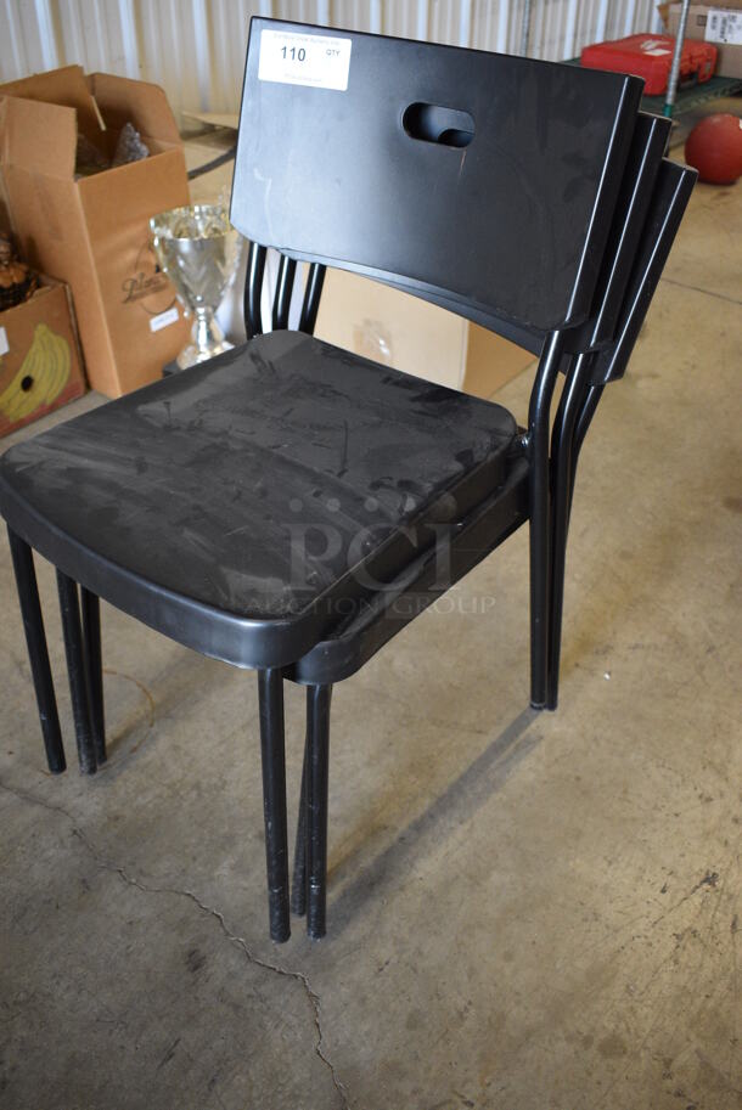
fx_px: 1019
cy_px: 555
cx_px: 371
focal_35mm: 33
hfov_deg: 40.0
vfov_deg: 57.2
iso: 2000
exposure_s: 1/125
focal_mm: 22
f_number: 3.8
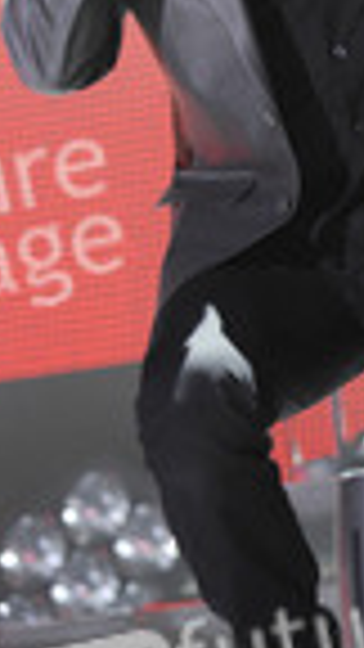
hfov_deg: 2.8
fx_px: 7464
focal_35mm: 435
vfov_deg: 5.0
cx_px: 382
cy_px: 22
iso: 1600
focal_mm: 150
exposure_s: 1/200
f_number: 4
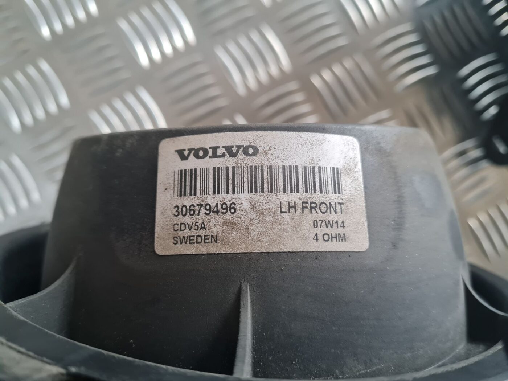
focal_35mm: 26
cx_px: 254
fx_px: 382
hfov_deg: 67.3
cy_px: 190
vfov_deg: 53.1
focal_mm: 5.4
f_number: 1.8
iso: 500
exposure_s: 1/50
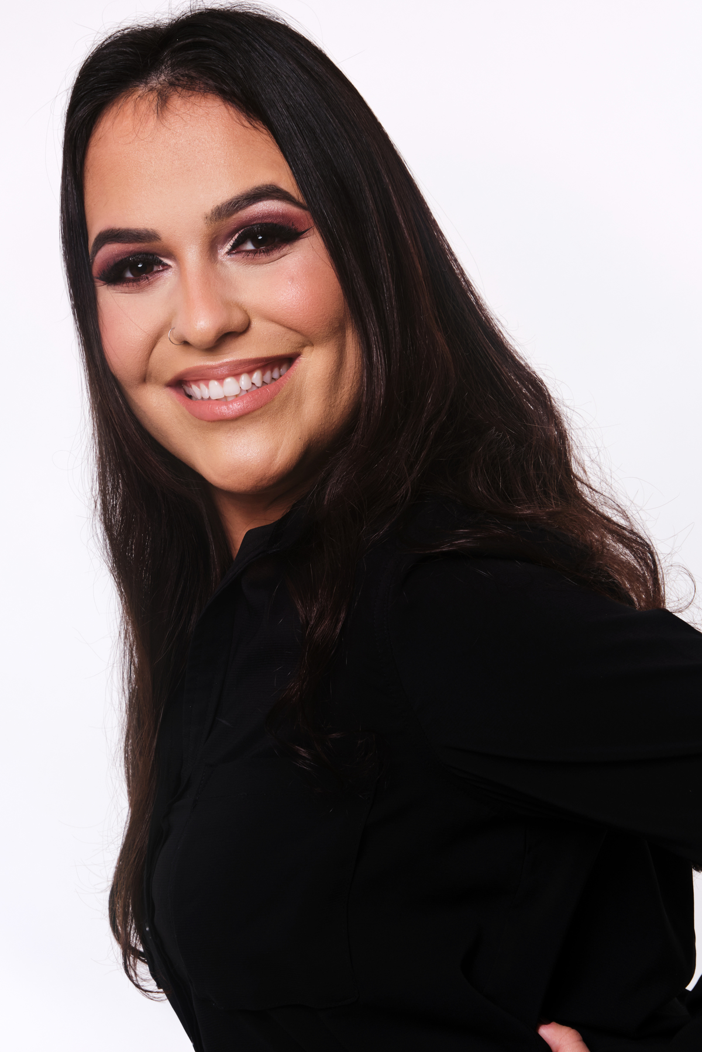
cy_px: 526
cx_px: 351
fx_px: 3334
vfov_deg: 17.9
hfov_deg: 12.0
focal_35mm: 114
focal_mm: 76.3
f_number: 10
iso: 160
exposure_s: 1/125
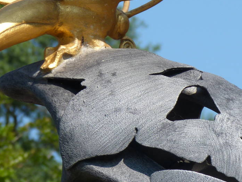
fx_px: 2446
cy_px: -24
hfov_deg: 5.7
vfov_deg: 4.2
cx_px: 86
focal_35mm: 350
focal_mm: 27.3
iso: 80
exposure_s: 1/320
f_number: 5.6
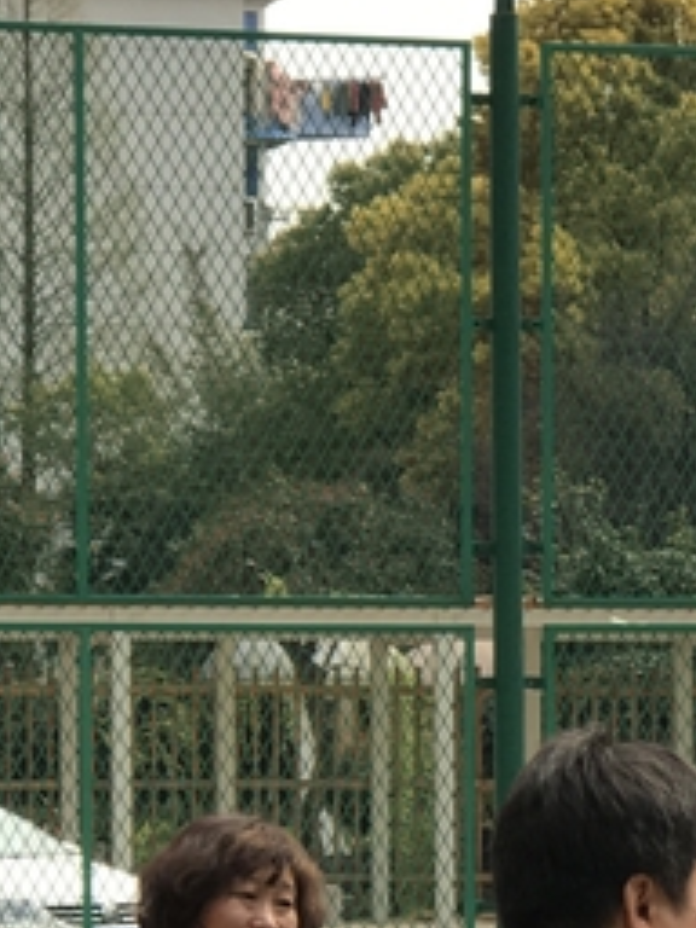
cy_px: 953
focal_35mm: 223
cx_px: 837
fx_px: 5978
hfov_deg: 6.6
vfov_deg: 8.8
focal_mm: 6.6
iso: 20
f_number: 2.8
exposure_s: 1/486
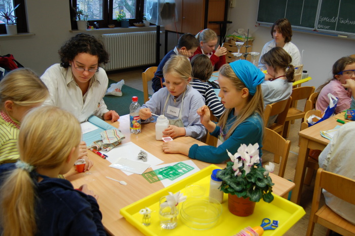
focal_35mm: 33
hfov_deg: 57.3
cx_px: 178
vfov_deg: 39.9
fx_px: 325
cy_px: 118
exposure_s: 1/50
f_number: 3.8
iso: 400
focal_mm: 22
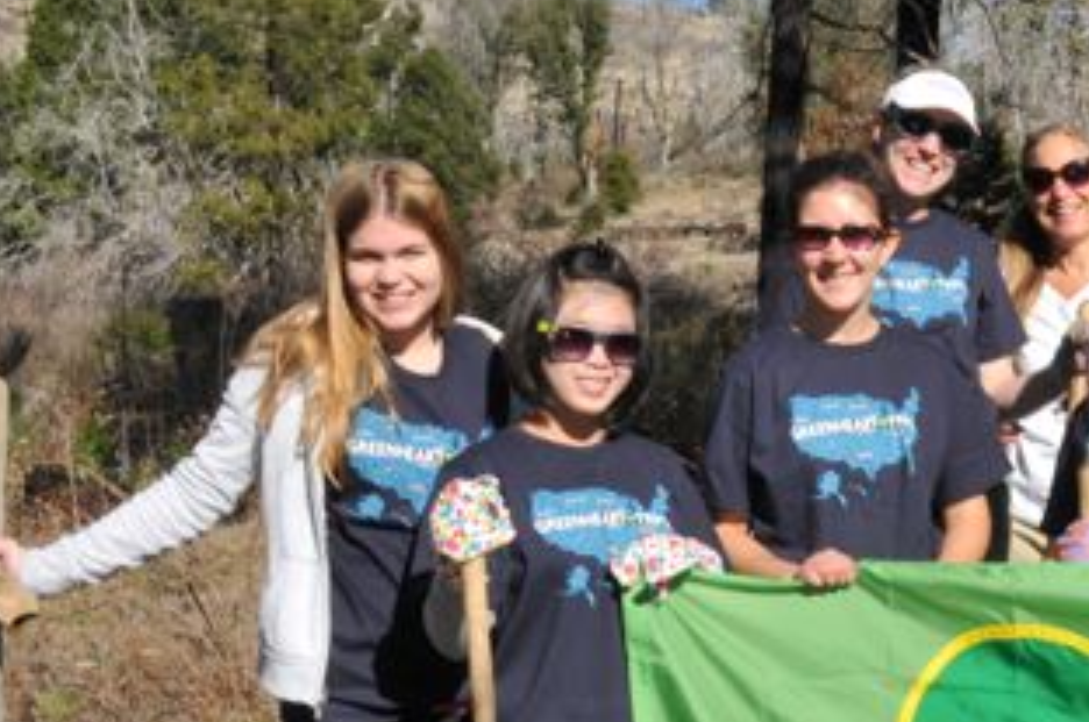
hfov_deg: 24.5
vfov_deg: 16.9
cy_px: 570
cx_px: 1038
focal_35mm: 80
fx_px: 2416
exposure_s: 1/125
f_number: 25
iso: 400
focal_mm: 26
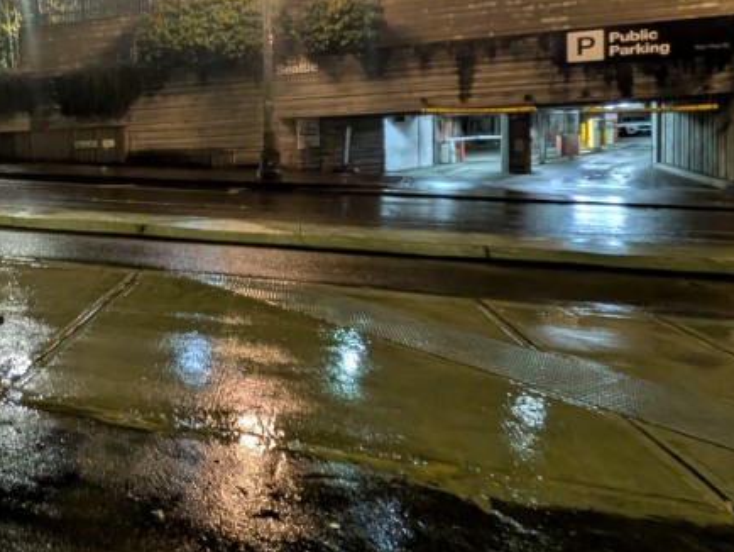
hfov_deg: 47.2
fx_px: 700
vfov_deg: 42.3
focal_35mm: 33
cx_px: 21
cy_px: 176
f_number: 2.2
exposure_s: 1/25
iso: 352
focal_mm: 1.83
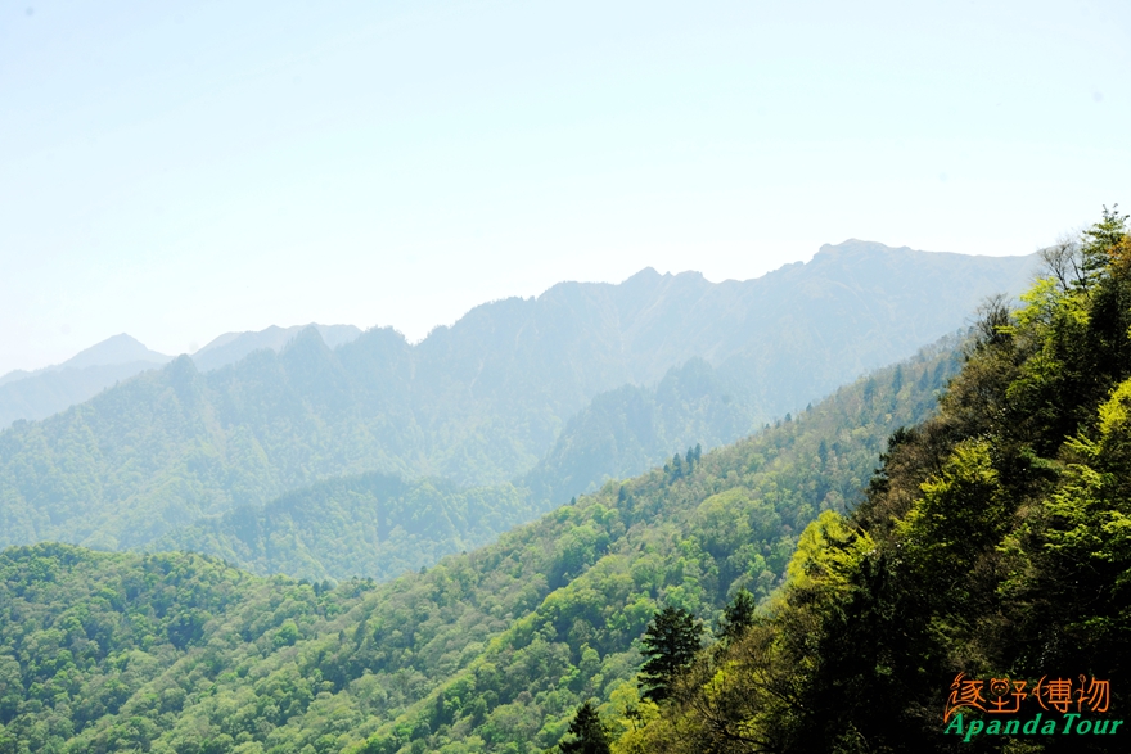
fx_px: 1885
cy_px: 377
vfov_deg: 22.6
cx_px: 566
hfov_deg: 33.4
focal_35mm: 60
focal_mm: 60
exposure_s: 1/250
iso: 100
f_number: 11
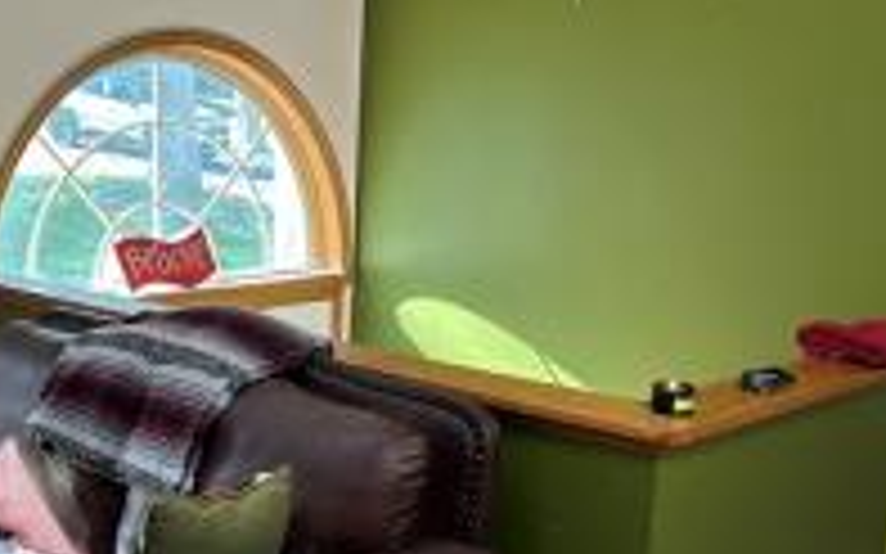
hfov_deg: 35.3
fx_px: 1352
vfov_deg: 22.9
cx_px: 202
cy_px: 414
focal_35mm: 56
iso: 80
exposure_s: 1/120
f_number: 1.5
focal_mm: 5.7
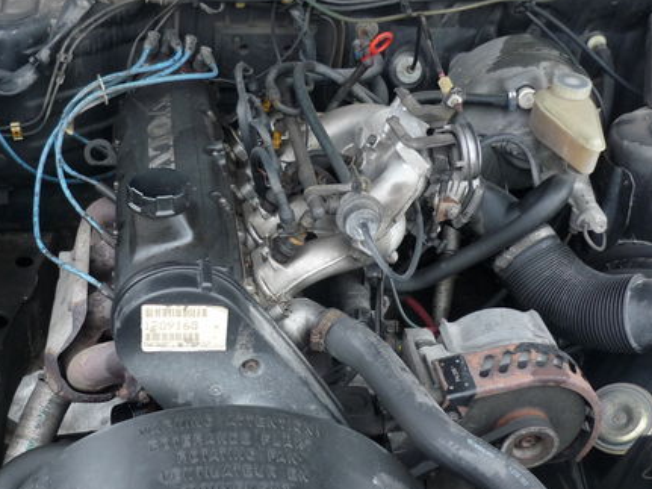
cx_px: 185
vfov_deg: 29.6
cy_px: 269
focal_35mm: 49
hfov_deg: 38.2
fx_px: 923
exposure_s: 1/60
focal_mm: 5.5
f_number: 2.8
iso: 100
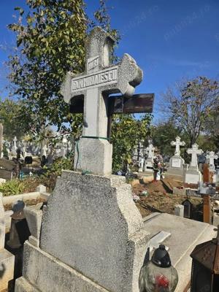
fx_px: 194
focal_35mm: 23
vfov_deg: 73.9
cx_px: 110
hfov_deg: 58.9
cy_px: 146
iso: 12
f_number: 1.7
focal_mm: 6.3
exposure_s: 1/909
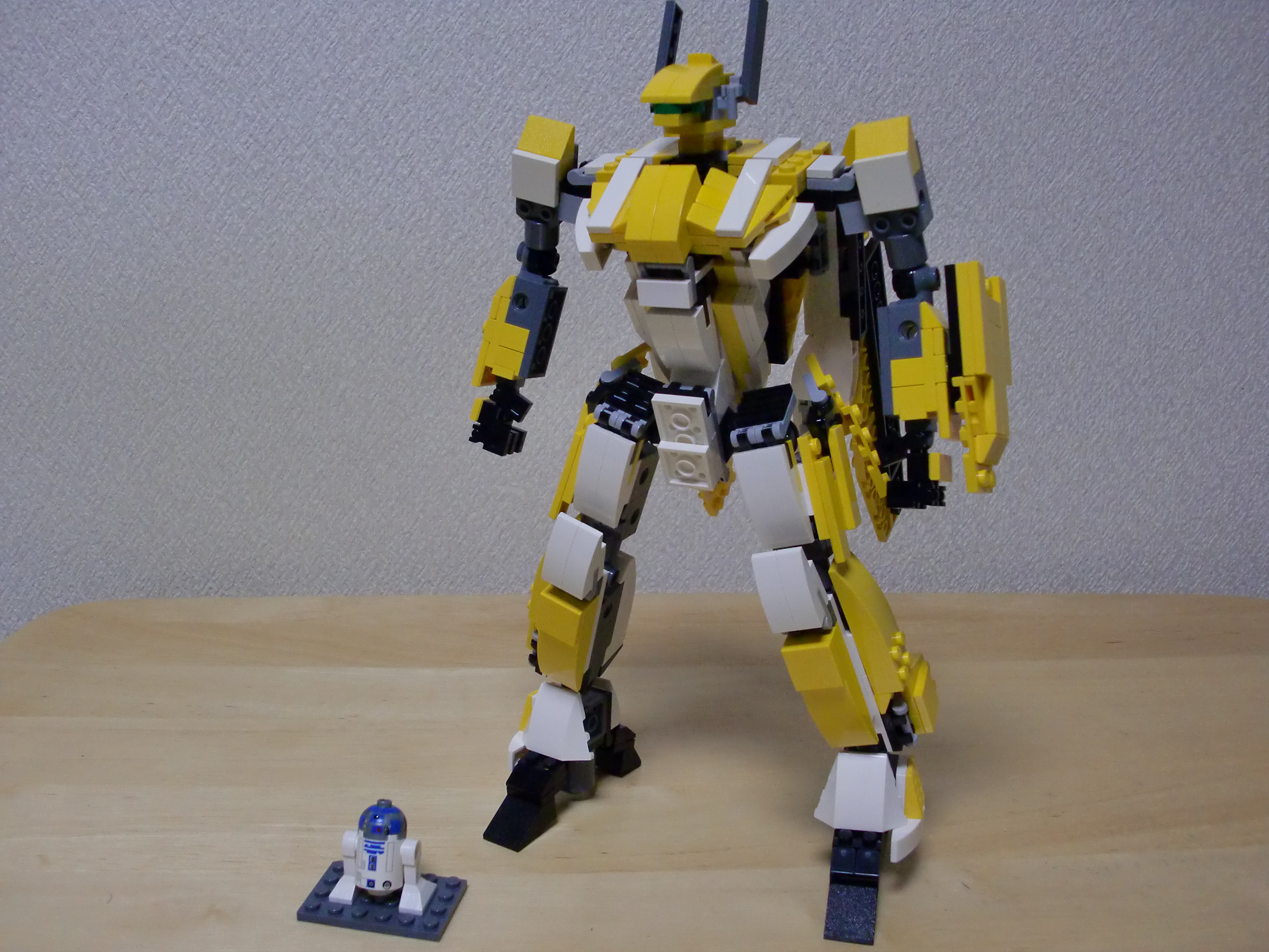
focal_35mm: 36
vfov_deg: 39.7
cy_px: 476
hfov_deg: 51.4
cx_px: 634
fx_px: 1320
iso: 400
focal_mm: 6.3
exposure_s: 1/60
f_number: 2.8
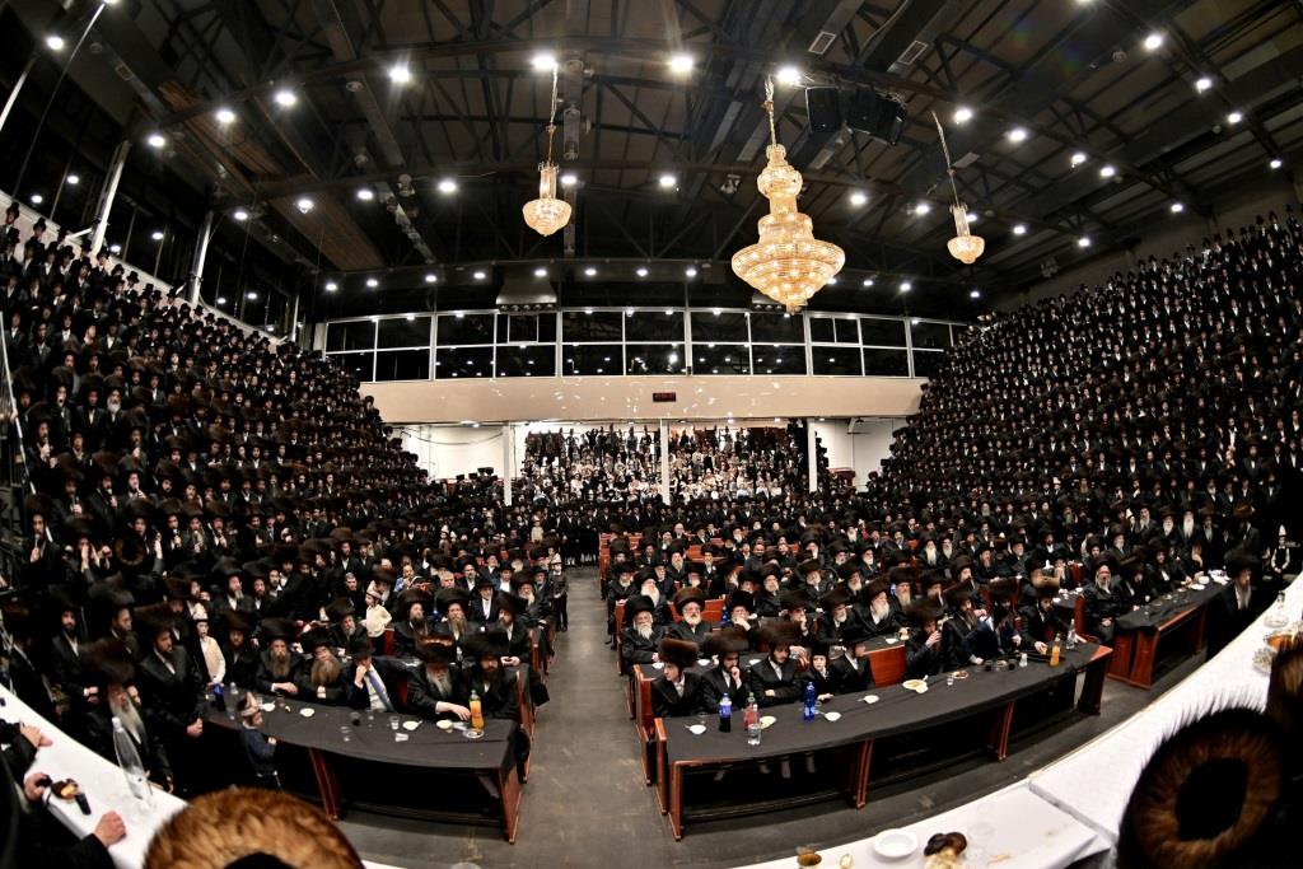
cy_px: 434
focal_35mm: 15
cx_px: 652
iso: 200
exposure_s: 1/250
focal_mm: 10.5
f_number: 2.8
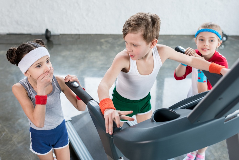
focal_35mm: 35
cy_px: 80
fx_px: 232
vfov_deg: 37.9
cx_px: 120
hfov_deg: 54.4
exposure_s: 1/160
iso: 250
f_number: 3.2
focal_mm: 35
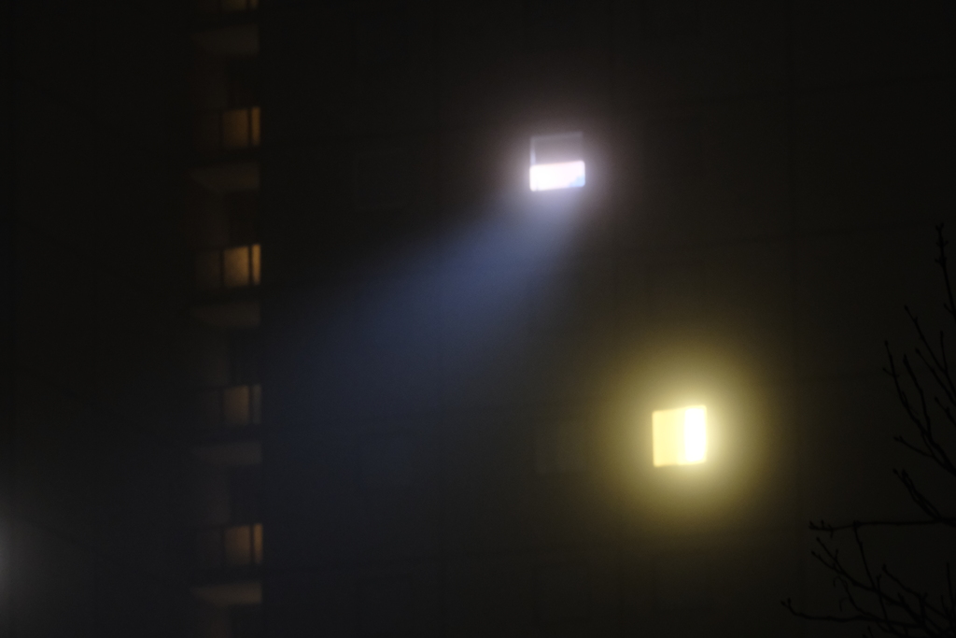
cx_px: 478
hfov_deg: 7.9
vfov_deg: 5.2
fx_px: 6958
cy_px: 319
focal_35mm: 262
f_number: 5.6
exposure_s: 1
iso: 3200
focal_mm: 174.4
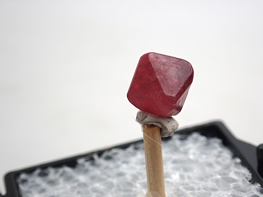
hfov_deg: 19.6
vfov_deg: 14.8
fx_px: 760
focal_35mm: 100
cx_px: 132
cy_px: 98
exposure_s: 1/100
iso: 400
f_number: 4.9
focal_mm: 18
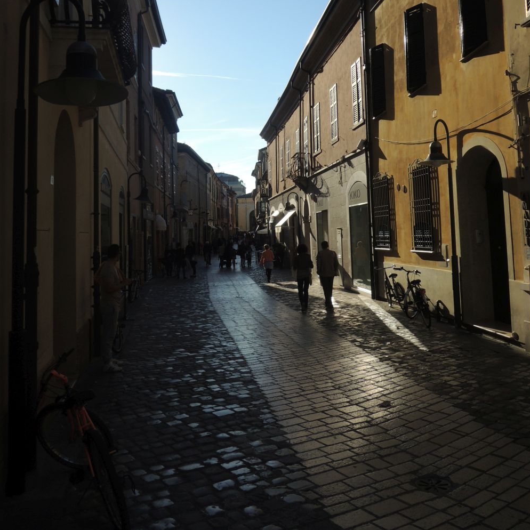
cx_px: 263
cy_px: 172
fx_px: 589
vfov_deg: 47.6
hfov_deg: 48.5
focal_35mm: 34
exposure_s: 1/1250
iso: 100
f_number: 3.5
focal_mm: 5
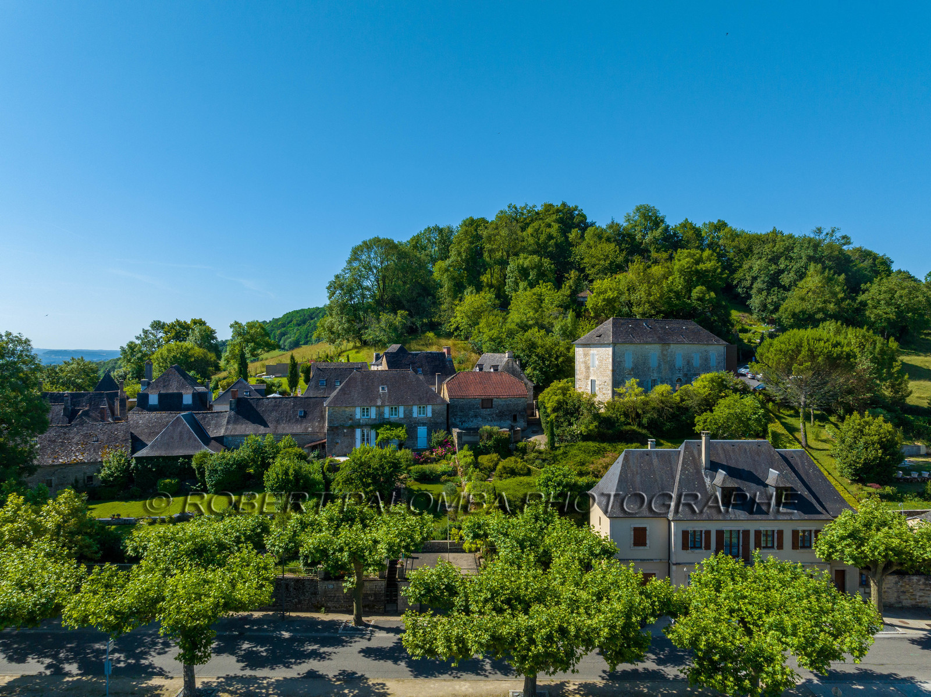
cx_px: 466
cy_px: 348
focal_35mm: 24
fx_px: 645
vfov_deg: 56.8
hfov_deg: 71.6
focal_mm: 12.3
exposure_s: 1/400
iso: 200
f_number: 8
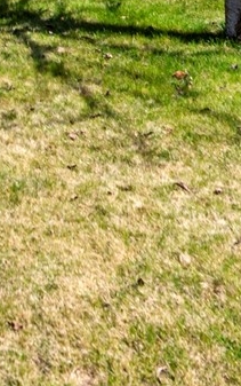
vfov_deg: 15.4
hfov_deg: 10.1
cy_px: -230
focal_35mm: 123
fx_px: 1291
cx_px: -178
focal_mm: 24
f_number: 7.1
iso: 100
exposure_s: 1/800
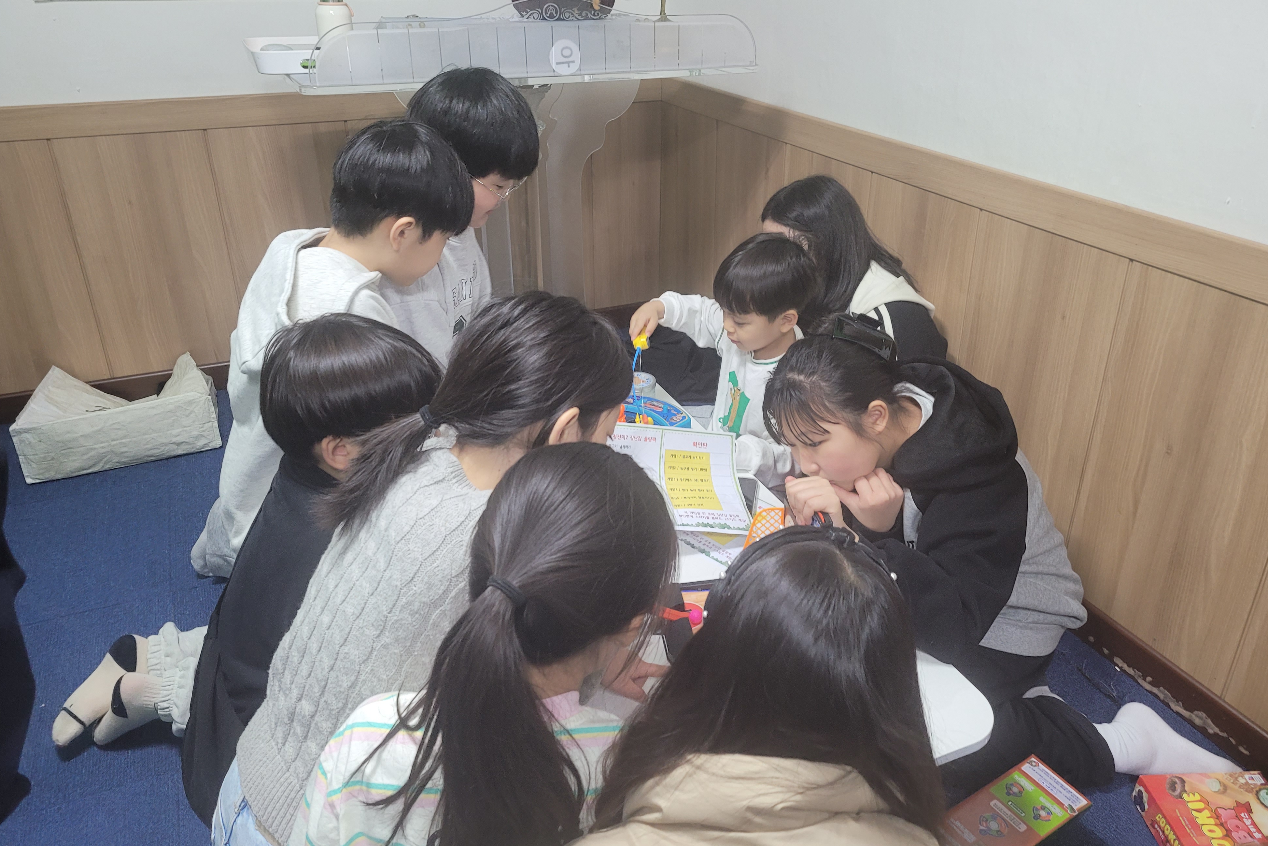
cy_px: 378
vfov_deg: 46.3
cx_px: 647
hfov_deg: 65.5
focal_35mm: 28
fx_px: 986
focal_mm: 5.4
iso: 200
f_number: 1.8
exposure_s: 1/60
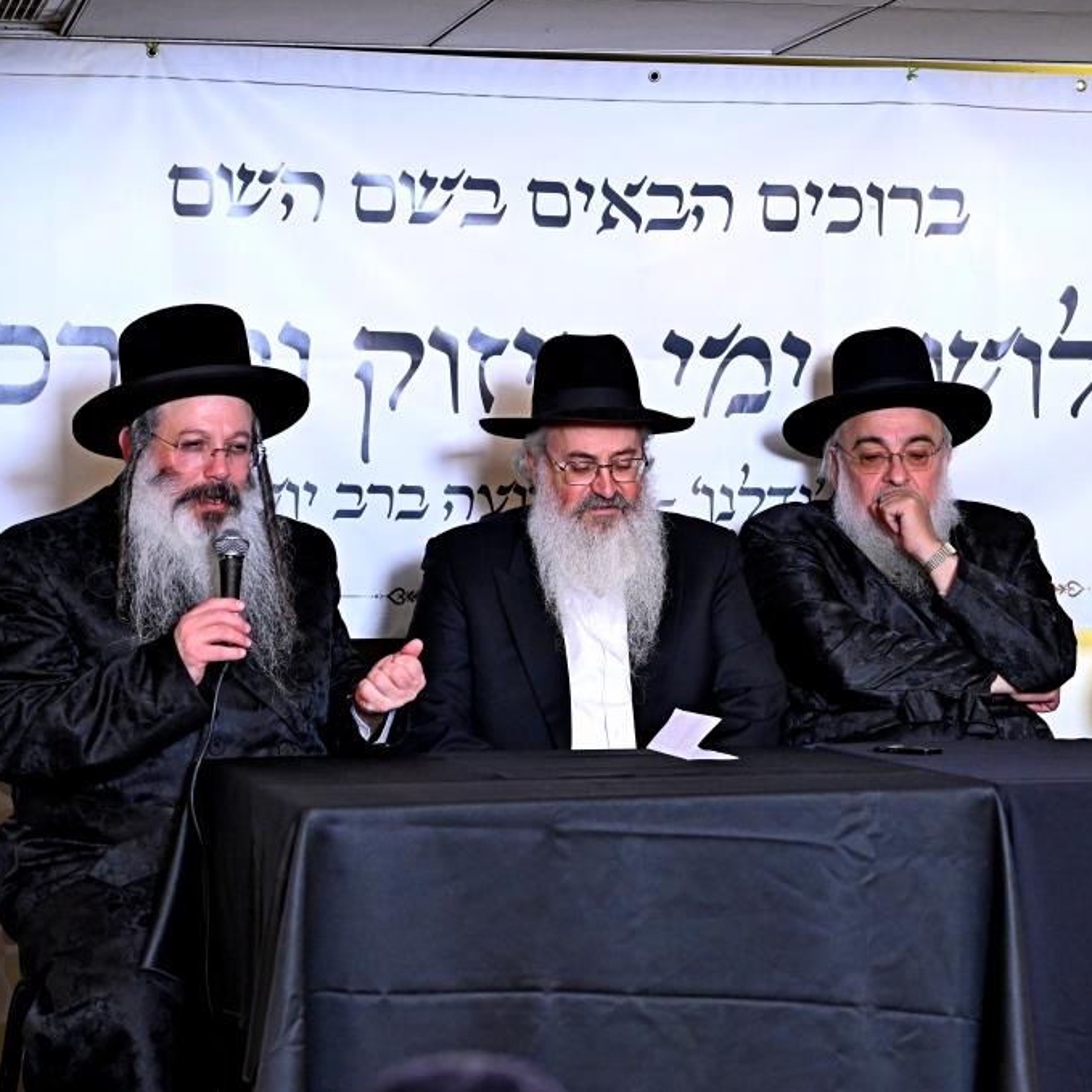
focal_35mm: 91
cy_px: 544
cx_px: 712
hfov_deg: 19.0
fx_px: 3248
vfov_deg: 19.1
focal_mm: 71
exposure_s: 1/160
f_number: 4
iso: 3200
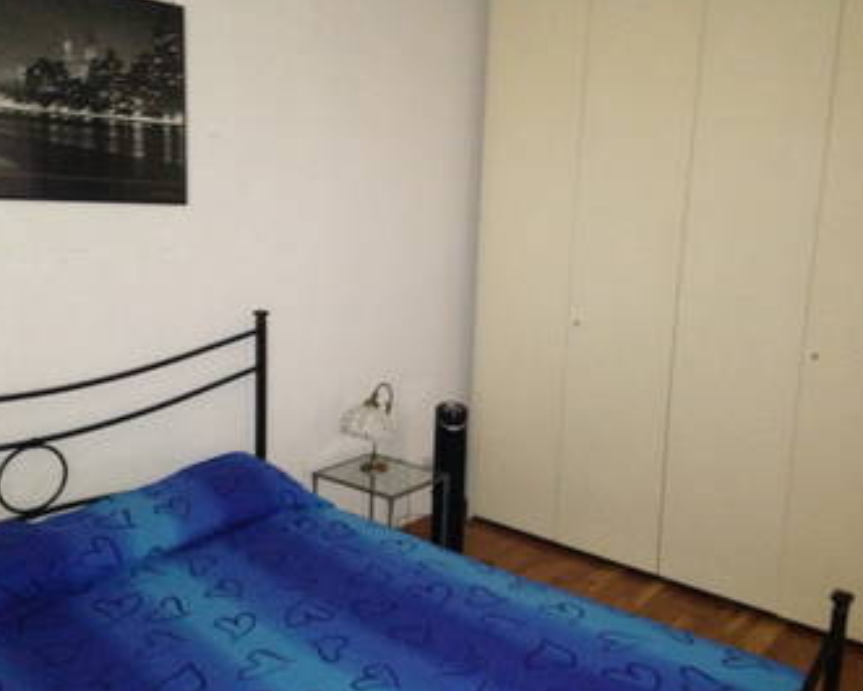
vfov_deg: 42.2
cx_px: 454
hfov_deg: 51.5
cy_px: 344
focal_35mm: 35
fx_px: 894
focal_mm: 4.13
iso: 640
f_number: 2.4
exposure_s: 1/16
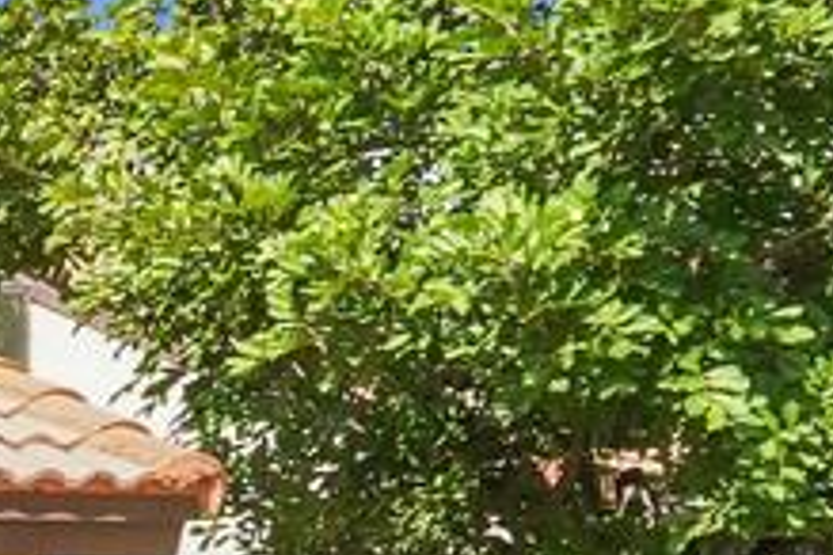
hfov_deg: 12.1
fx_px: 2707
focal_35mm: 117
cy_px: 954
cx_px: -1426
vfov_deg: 11.0
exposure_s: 1/800
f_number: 8
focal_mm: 16
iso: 800
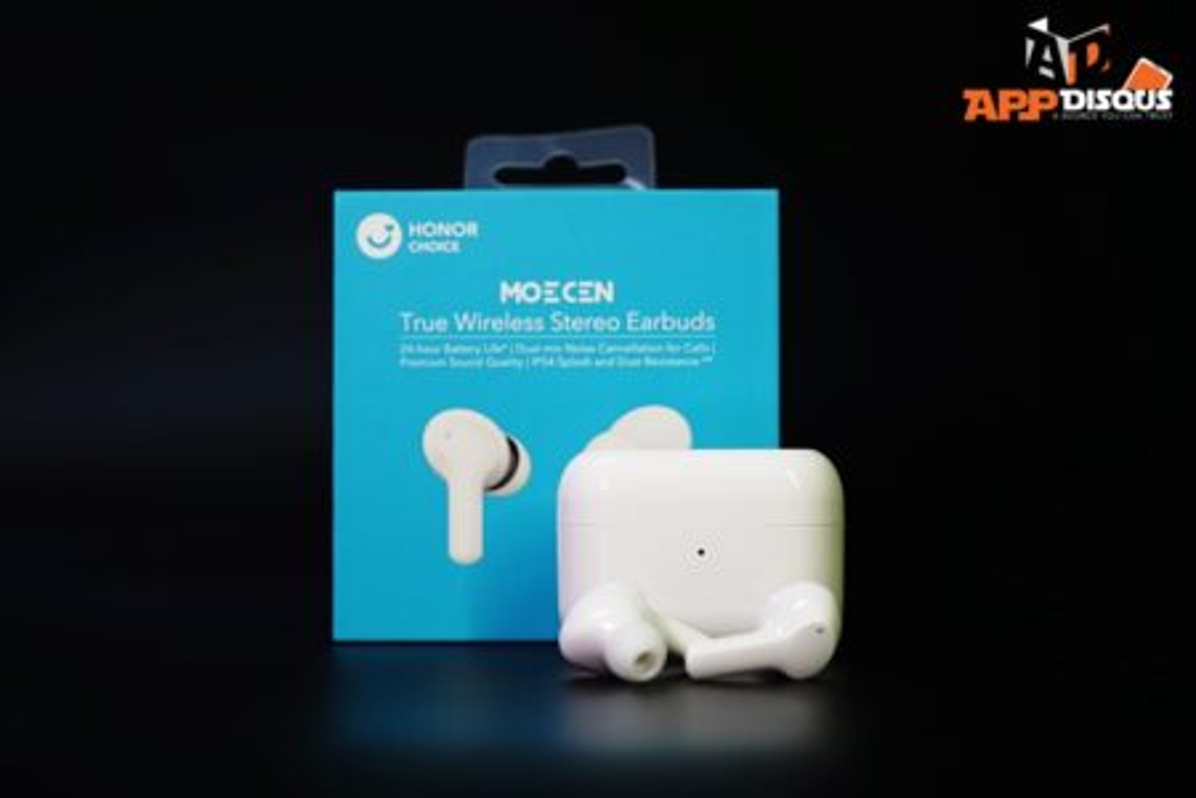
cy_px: 399
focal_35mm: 55
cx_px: 598
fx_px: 1827
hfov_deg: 36.2
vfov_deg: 24.6
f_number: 5
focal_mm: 55
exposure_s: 1/25
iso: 250
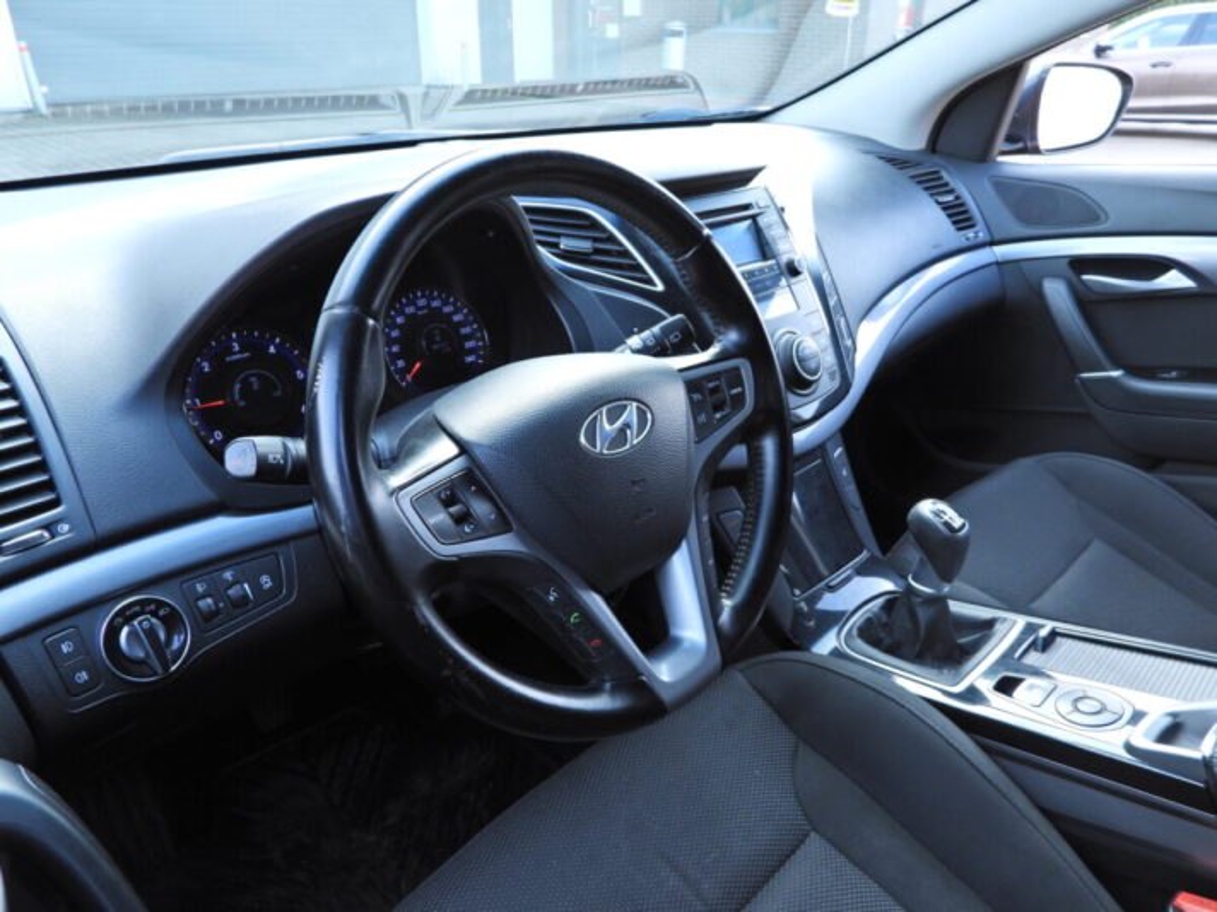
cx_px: 608
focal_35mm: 24
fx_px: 844
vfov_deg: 56.8
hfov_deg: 71.6
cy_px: 456
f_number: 2.8
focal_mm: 4.3
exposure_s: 1/60
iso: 100
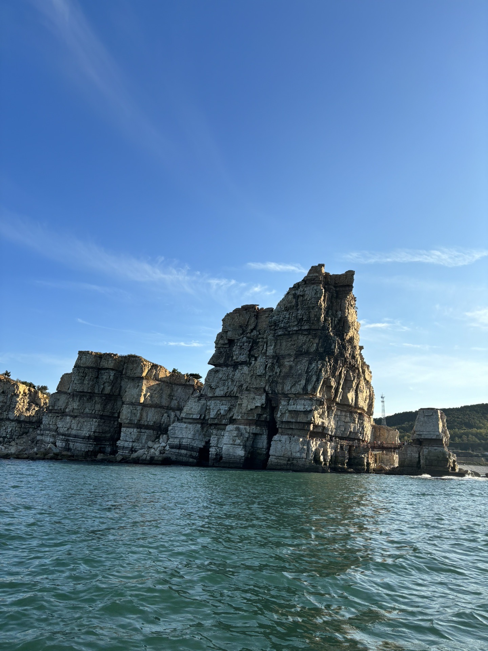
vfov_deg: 67.3
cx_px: 244
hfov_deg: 53.1
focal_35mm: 26
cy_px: 326
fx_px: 489
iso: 50
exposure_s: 1/2857
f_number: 1.6
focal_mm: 5.96
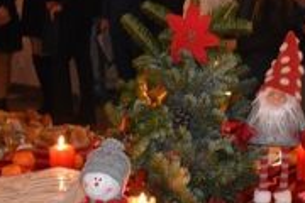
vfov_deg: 12.8
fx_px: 890
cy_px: 225
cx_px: 224
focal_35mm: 105
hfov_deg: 19.3
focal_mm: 30
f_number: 4.2
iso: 2800
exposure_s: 1/60
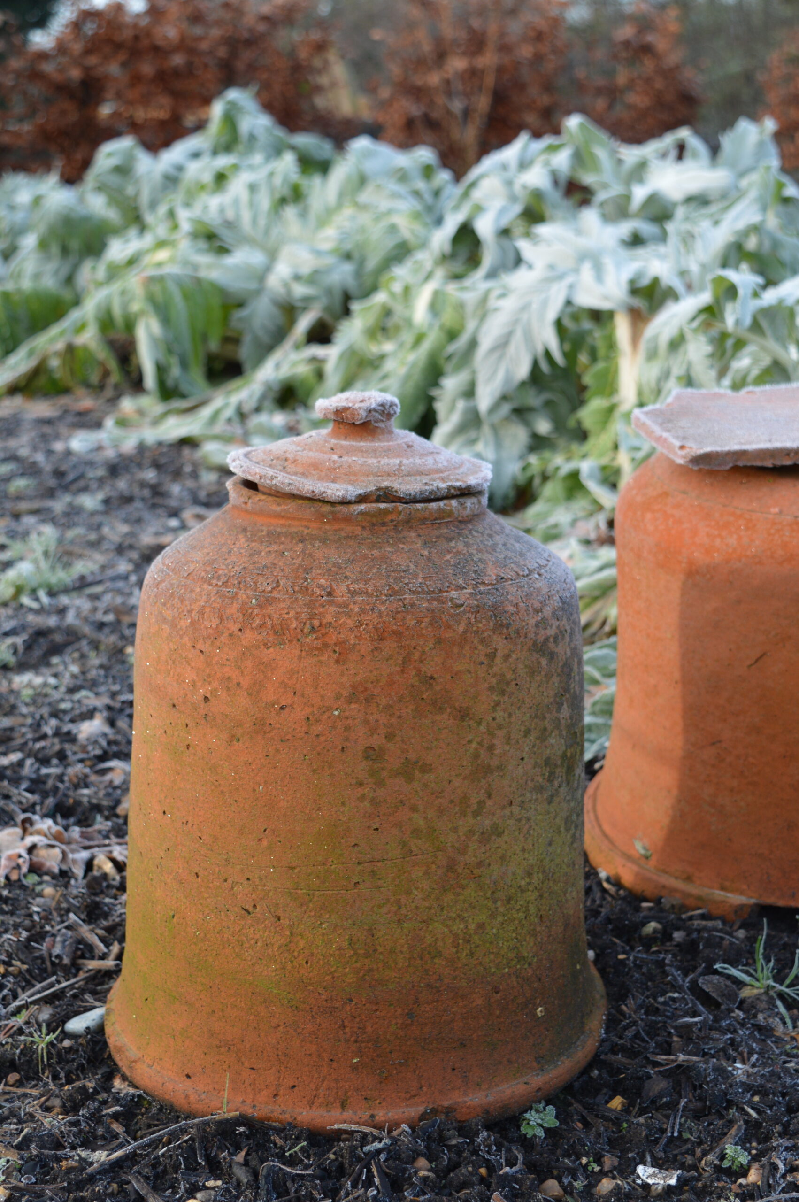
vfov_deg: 33.4
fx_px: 2001
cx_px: 400
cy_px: 601
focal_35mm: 60
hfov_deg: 22.6
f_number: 5.6
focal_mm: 40
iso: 200
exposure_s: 1/125
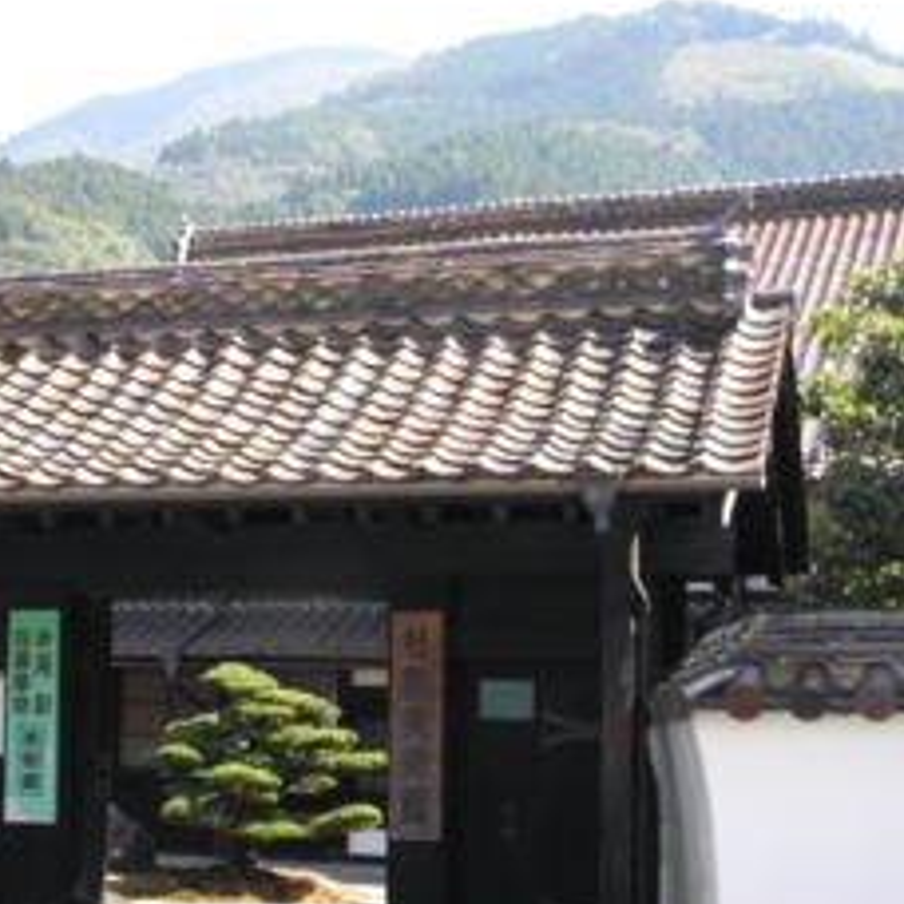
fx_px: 1950
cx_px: 127
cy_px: 621
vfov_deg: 25.9
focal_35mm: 66
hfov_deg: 25.5
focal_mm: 6.2
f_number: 3.7
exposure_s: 1/160
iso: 100
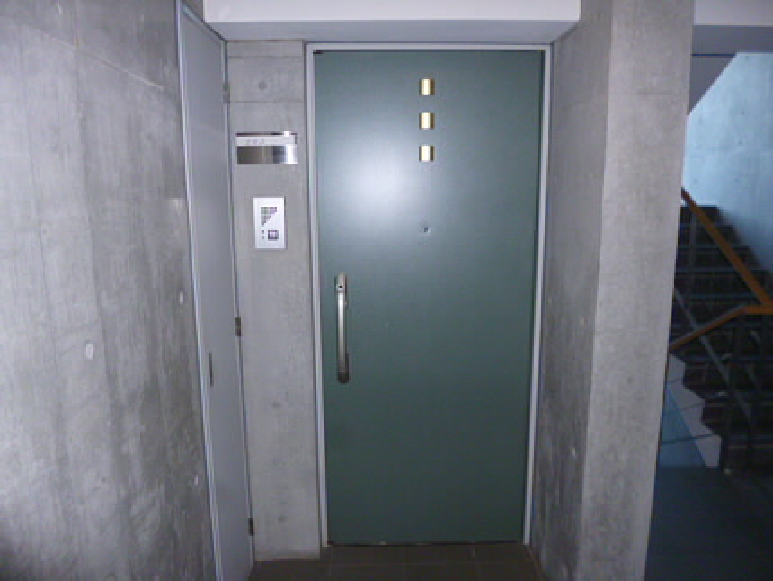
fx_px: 536
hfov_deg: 71.6
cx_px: 386
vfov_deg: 56.9
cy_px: 290
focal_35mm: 24
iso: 200
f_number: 2.5
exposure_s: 1/60
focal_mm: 4.3
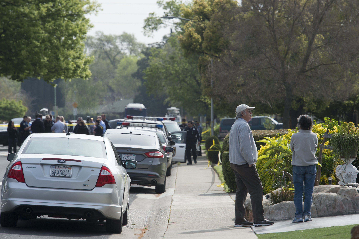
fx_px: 2392
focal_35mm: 240
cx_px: 180
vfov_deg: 5.7
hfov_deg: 8.6
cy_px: 120
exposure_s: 1/1250
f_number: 8
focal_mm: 240
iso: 400
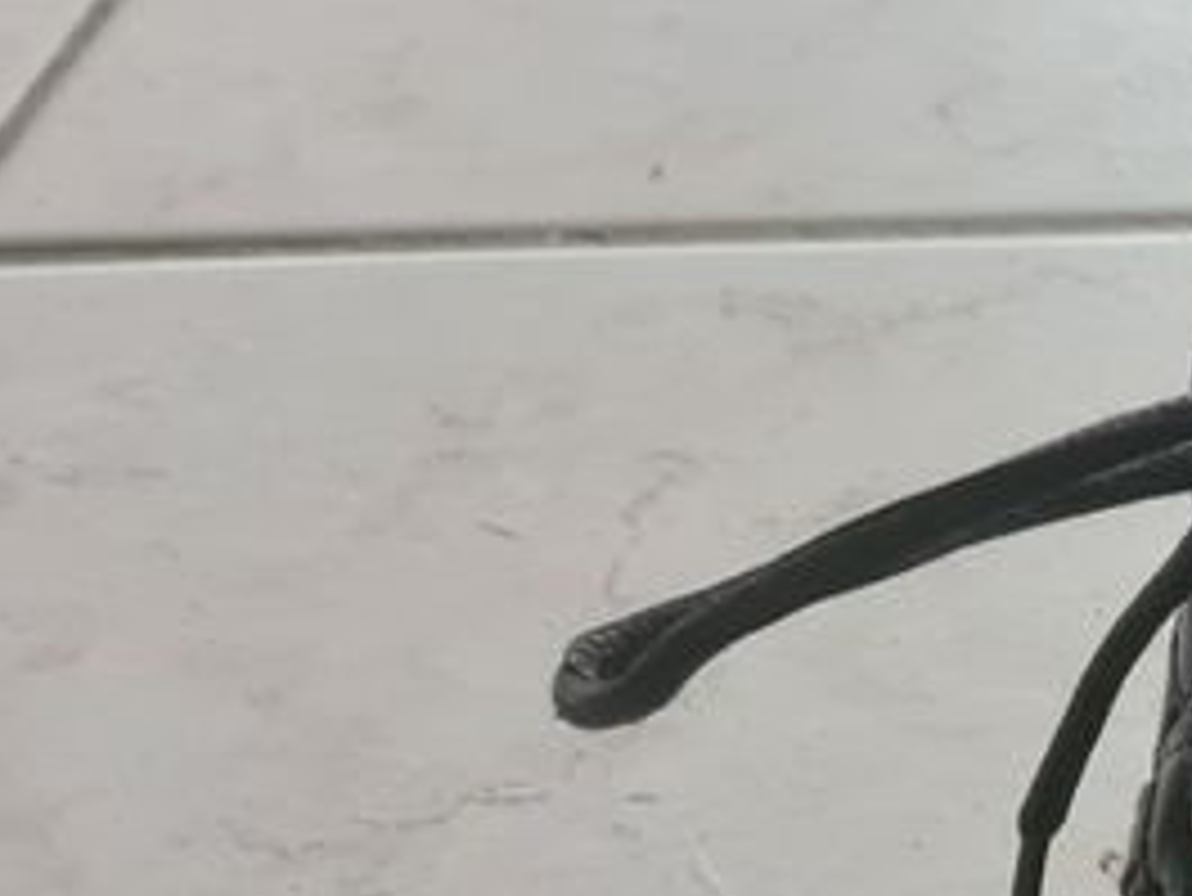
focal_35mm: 98
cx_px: 2069
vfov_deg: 14.4
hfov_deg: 16.9
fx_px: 3376
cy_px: 1180
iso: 500
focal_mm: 5.4
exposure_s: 1/50
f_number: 1.8
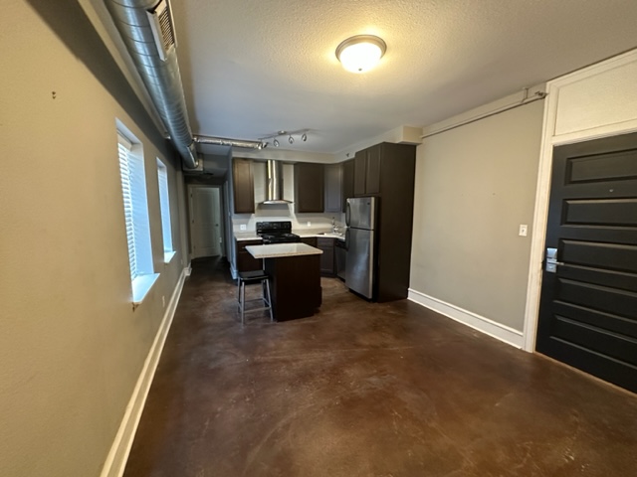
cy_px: 238
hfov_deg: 102.1
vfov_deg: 85.7
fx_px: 258
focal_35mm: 14
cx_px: 318
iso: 1000
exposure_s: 1/60
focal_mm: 2.22
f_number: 2.2
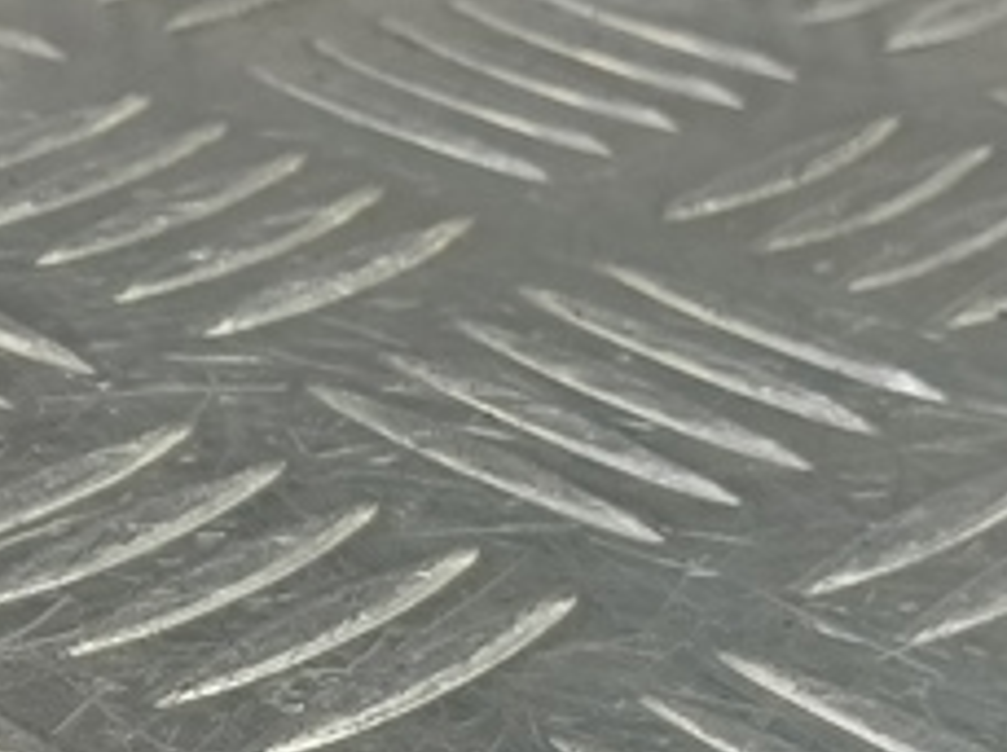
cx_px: -325
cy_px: 1016
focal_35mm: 103
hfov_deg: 17.8
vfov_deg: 13.7
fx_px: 2992
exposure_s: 1/50
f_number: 1.6
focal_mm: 4.11
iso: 127
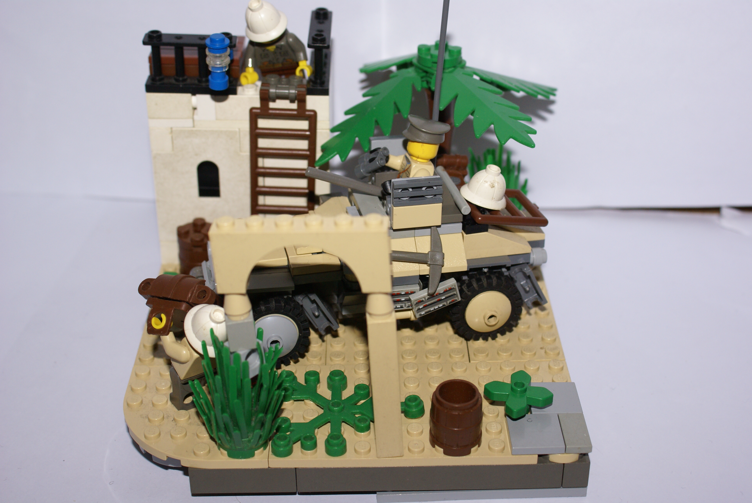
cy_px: 252
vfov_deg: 25.8
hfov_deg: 37.8
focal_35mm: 52
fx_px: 1098
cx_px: 376
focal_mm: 35
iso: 400
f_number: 5.6
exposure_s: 1/60
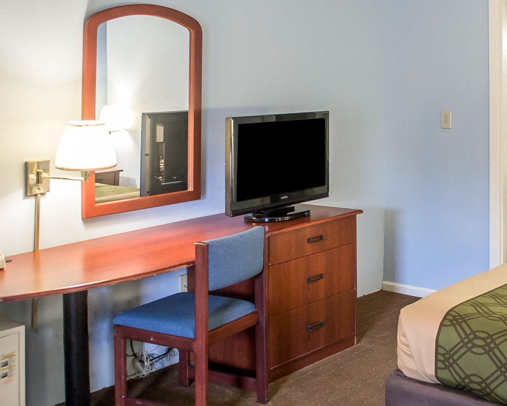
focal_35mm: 45
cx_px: 389
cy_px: 209
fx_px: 675
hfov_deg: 39.8
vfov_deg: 33.4
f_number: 3.5
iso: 720
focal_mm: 18
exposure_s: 1/15
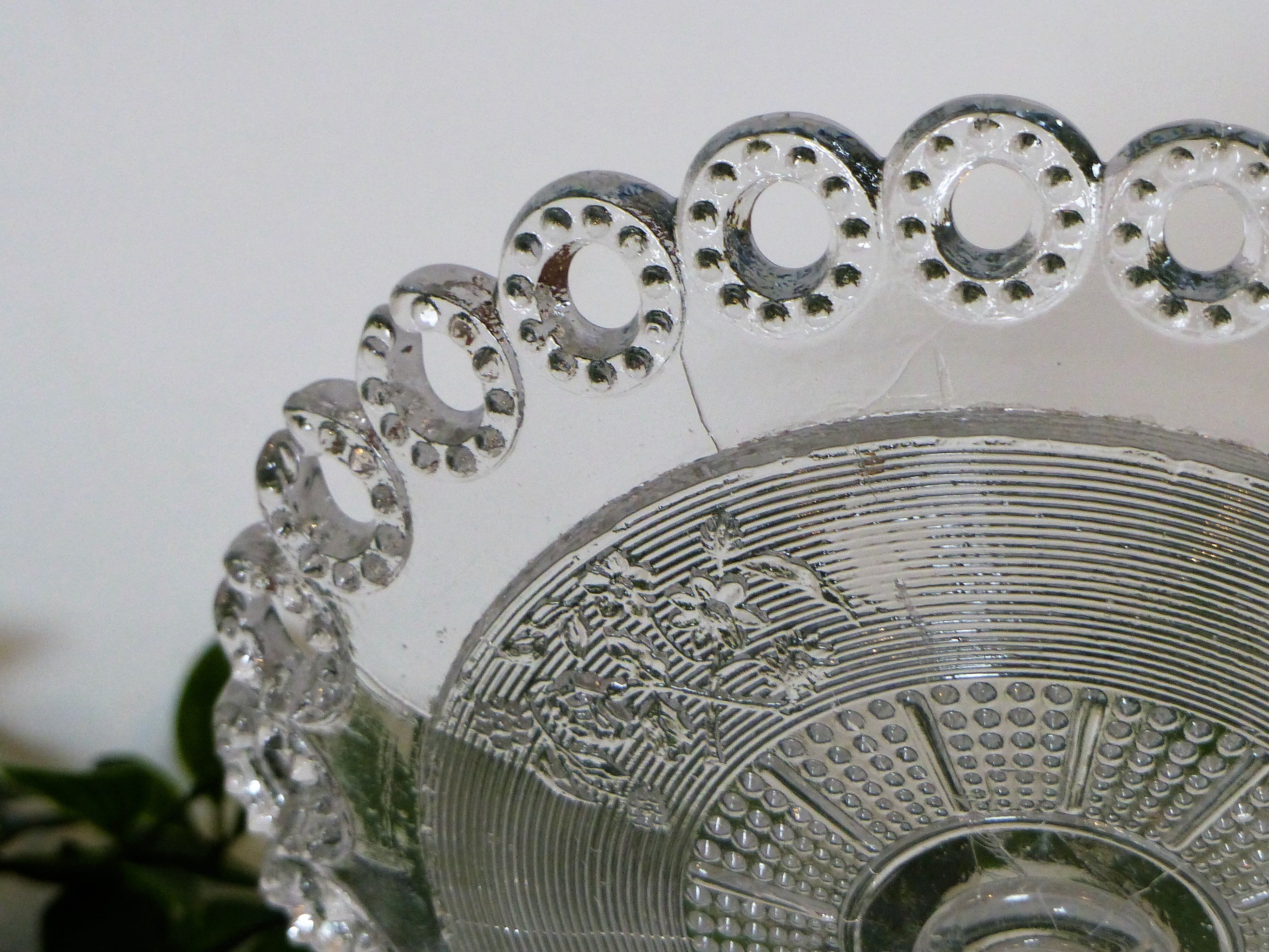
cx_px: 634
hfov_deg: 6.8
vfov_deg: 5.1
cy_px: 476
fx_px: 10631
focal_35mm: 290
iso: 320
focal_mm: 47.4
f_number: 2.8
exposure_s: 1/80
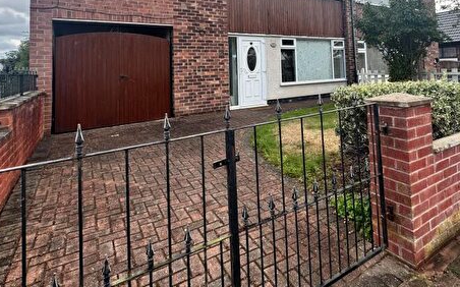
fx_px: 288
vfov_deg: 49.2
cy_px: 49
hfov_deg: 76.2
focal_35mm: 23
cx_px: 279
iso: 40
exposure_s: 1/388
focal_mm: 2.22
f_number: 2.2
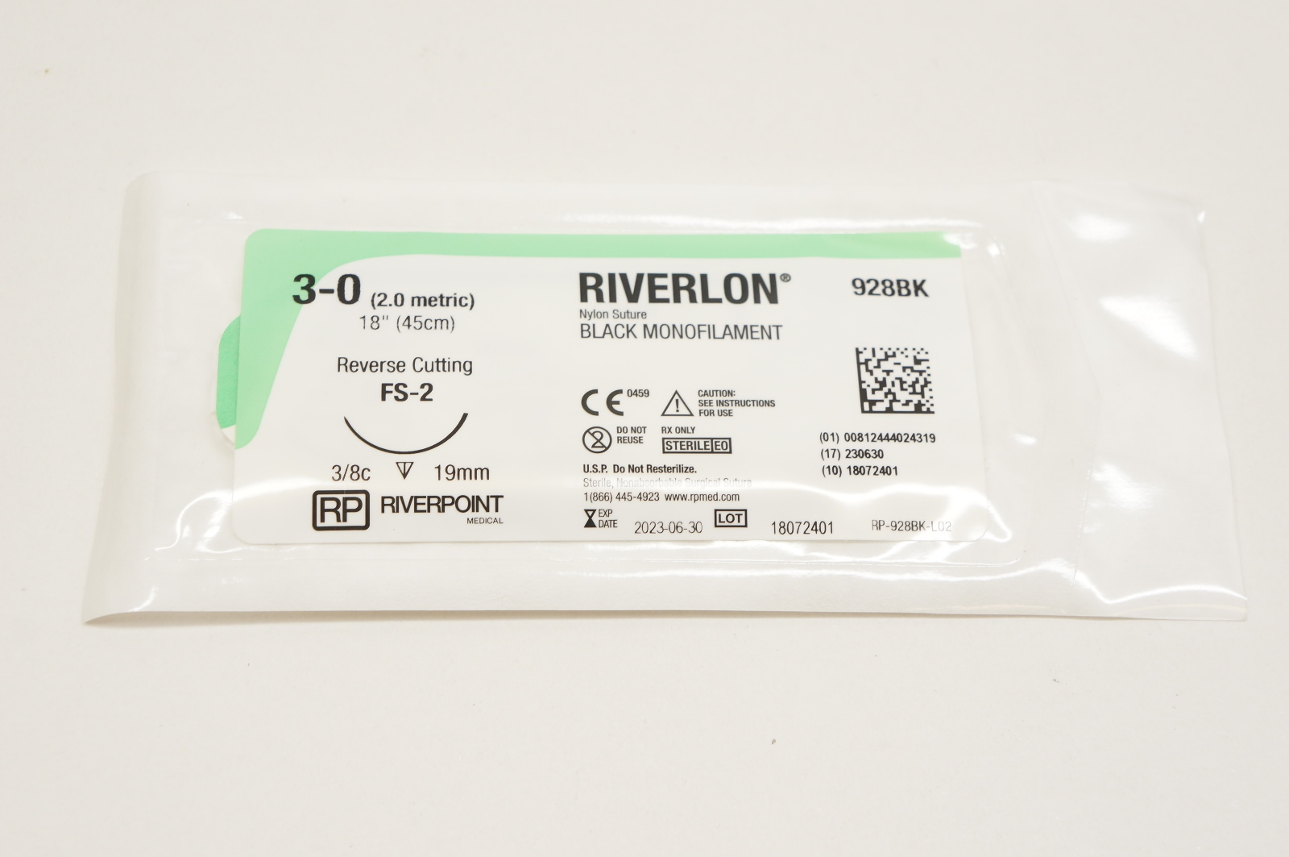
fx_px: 2146
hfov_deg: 33.4
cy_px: 428
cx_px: 644
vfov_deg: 22.6
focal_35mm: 60
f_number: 7.1
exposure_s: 1/60
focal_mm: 40
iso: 400
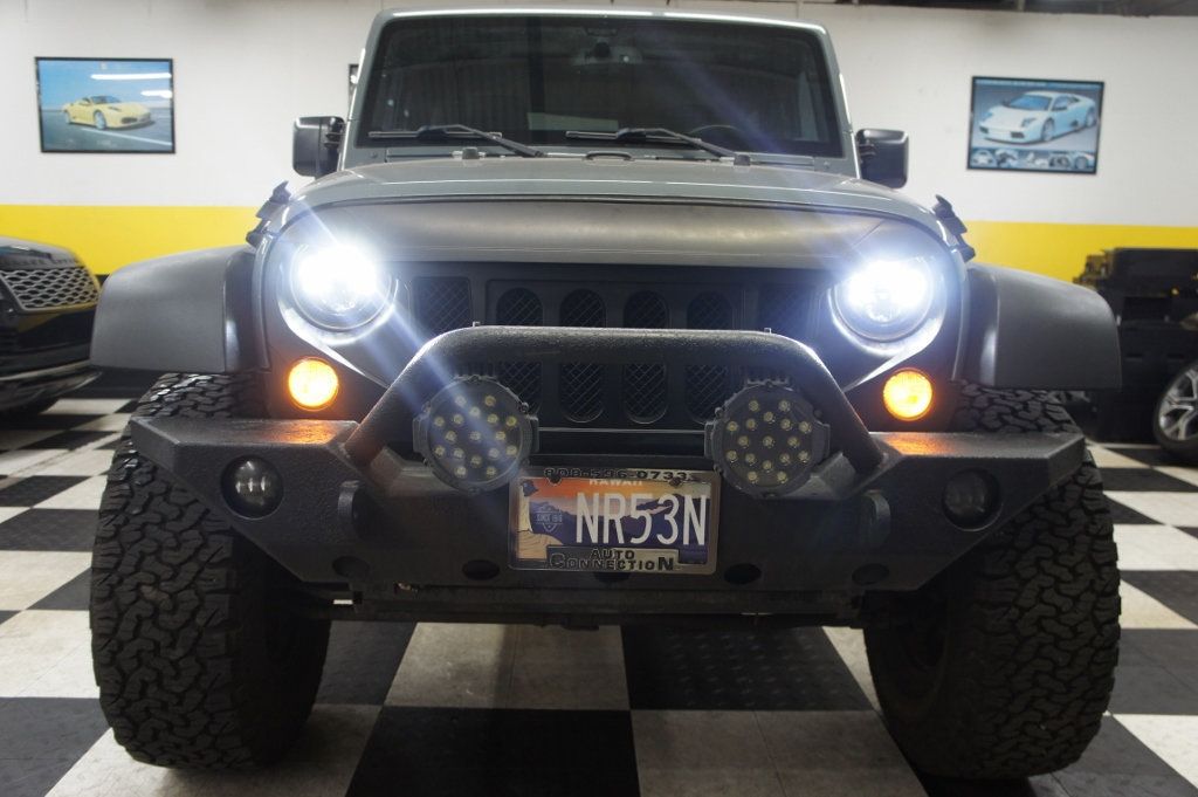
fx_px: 998
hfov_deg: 62.0
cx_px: 599
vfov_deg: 43.5
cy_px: 398
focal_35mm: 30
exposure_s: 1/30
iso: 400
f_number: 4
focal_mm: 20
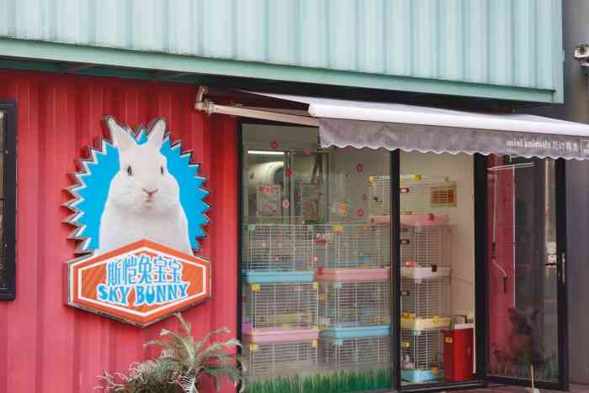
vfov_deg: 18.2
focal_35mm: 75
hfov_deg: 27.0
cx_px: 294
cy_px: 196
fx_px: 1228
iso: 320
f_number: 4
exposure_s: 1/160
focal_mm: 50
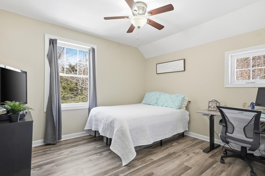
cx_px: 132
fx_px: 132
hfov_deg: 90.1
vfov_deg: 67.3
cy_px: 88
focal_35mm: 18
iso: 800
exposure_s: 1/320
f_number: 7.1
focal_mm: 12
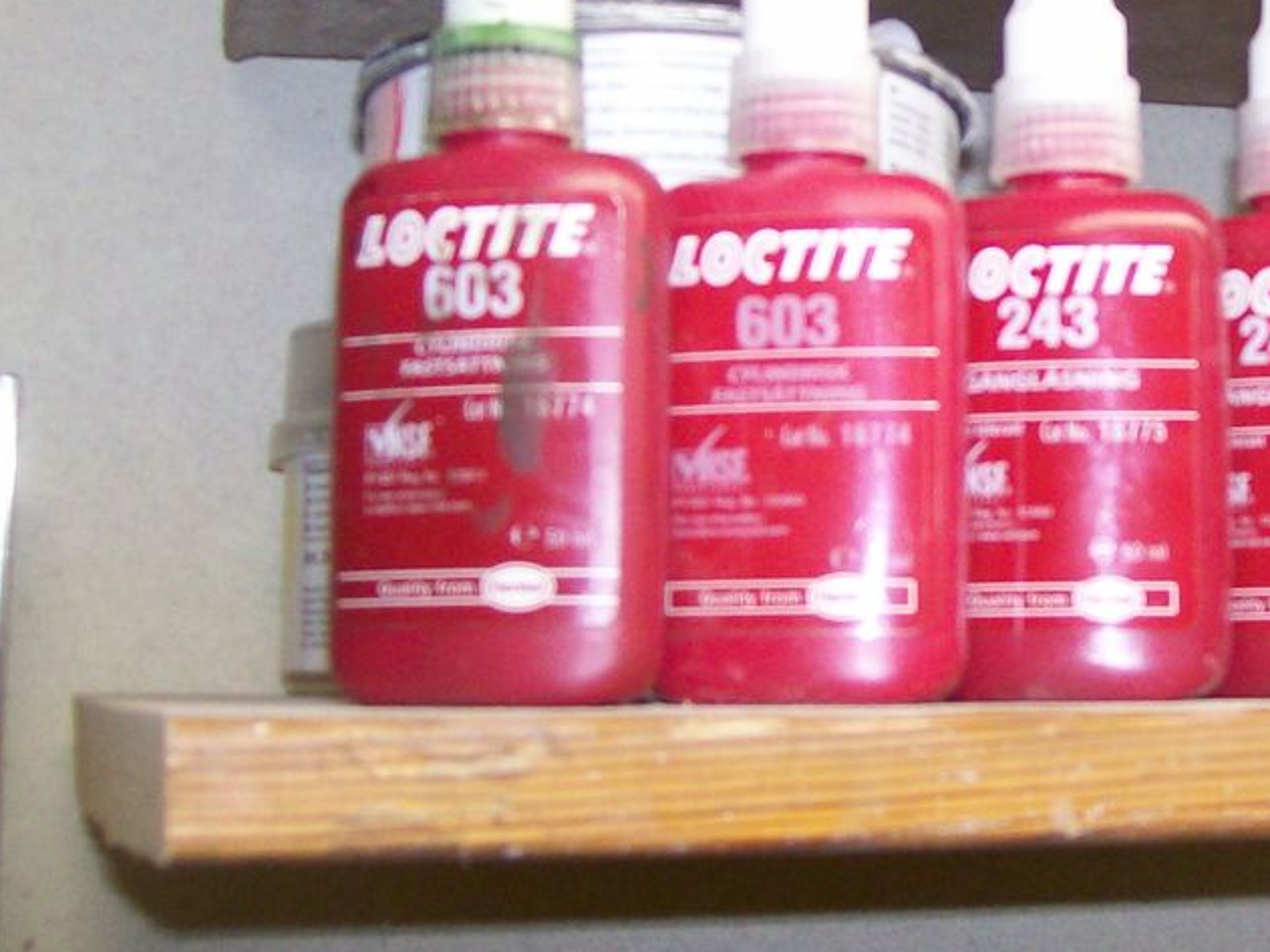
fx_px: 2678
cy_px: 356
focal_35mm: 73
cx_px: 1165
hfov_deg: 25.8
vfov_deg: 20.1
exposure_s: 1/64
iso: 140
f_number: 2.7
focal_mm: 6
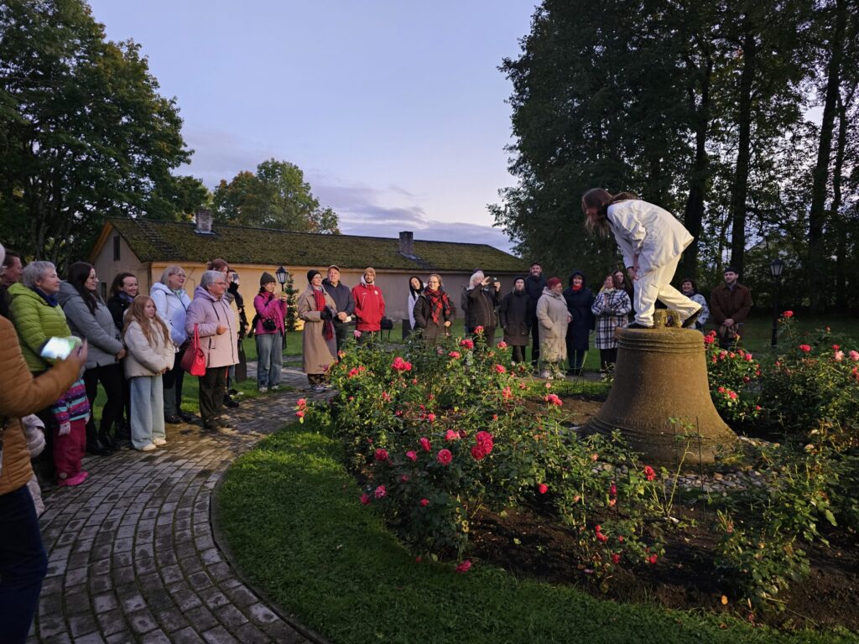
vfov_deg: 58.9
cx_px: 430
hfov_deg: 73.9
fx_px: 571
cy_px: 322
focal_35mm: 23
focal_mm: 6.3
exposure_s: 1/25
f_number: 1.7
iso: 640
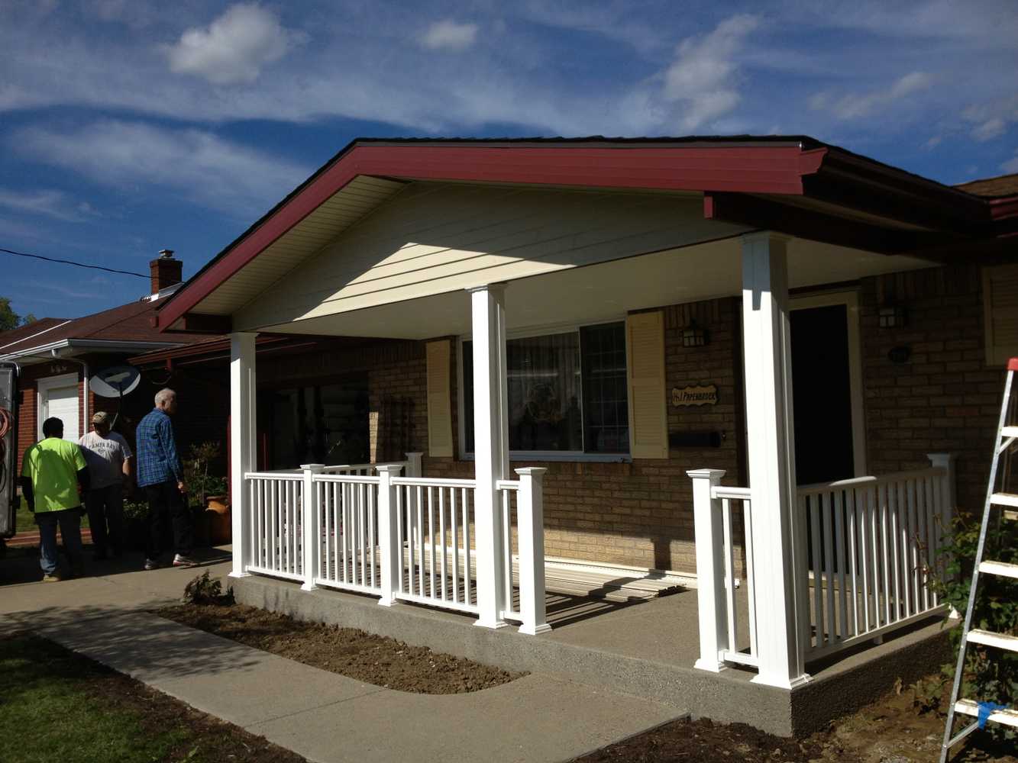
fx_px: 1029
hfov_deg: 52.6
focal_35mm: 35
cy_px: 382
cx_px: 509
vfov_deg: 40.7
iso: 50
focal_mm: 4.28
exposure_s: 1/3067
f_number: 2.4
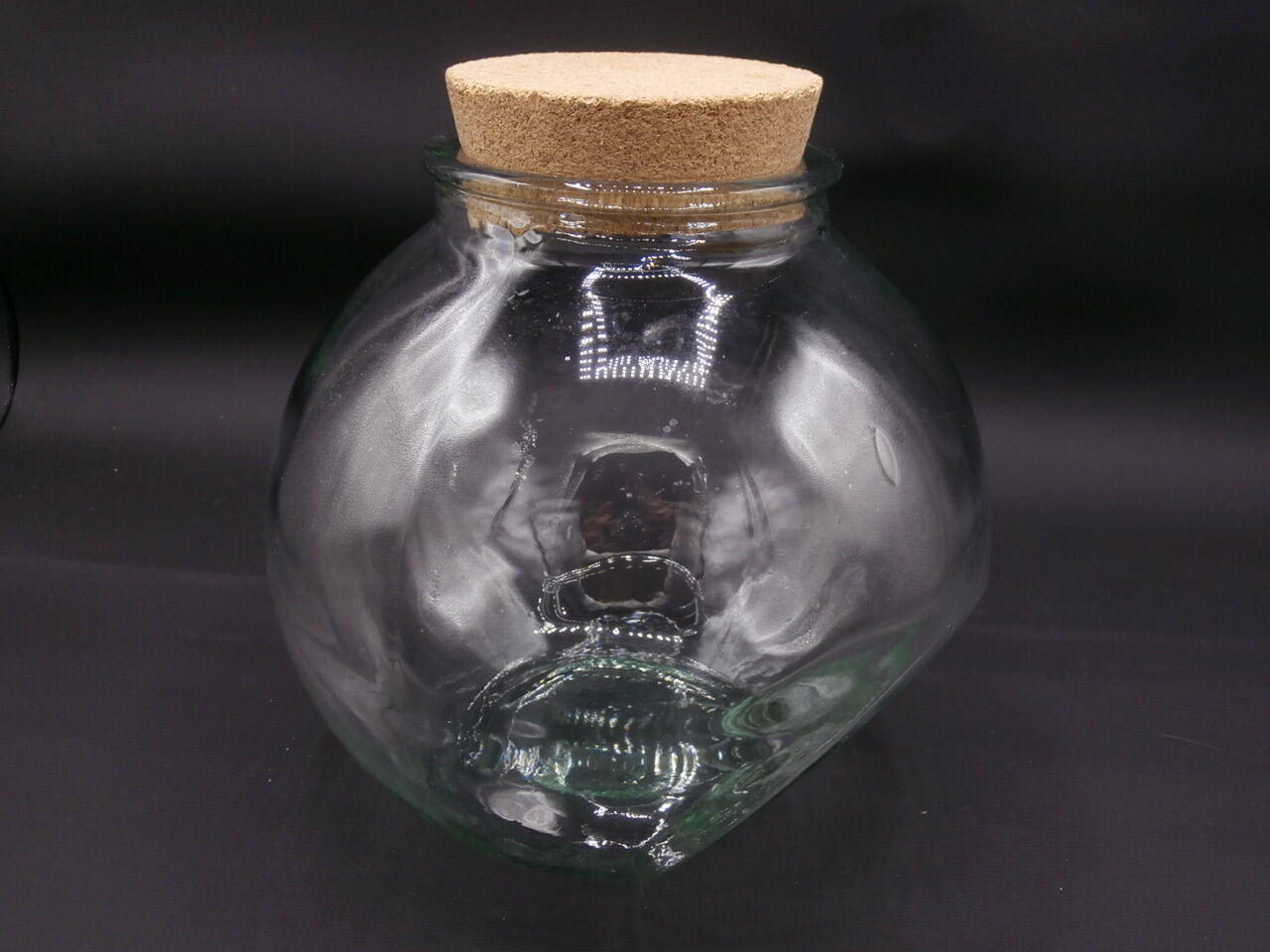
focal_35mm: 38
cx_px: 635
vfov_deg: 37.7
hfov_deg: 49.0
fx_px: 1394
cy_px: 476
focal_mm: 6.67
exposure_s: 1/80
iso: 100
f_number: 3.9
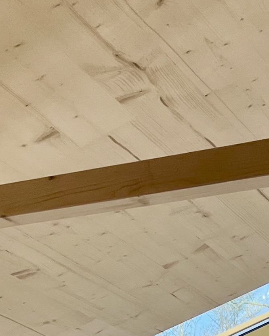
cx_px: 93
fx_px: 1224
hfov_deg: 12.5
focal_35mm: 123
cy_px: 611
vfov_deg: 13.9
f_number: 1.6
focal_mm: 5.1
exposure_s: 1/477
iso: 50
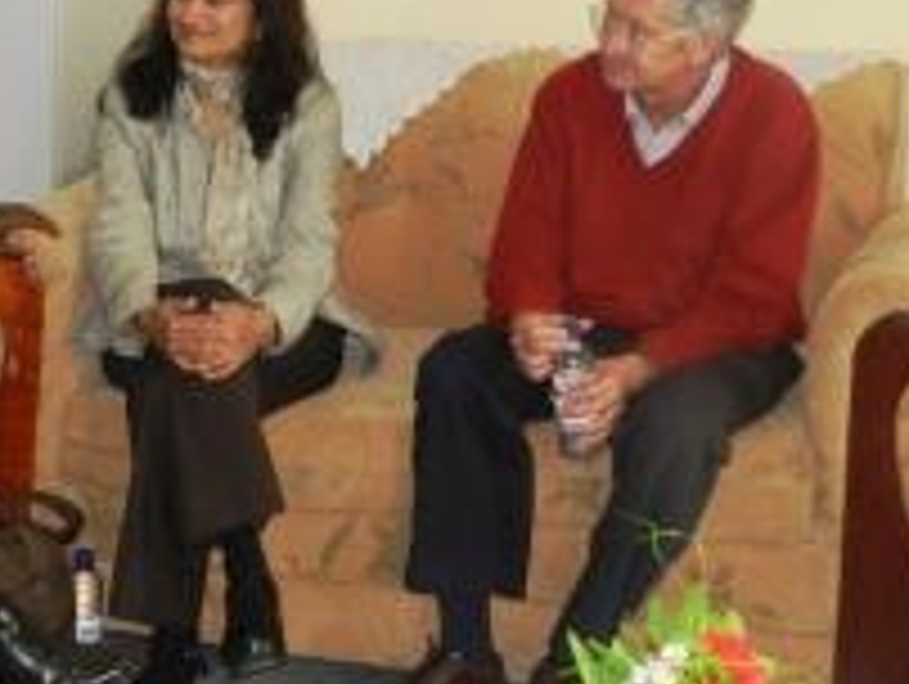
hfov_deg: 18.6
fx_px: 2682
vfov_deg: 14.5
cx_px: -72
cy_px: 436
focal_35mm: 102
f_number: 4.2
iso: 220
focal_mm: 8.1
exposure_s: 1/30
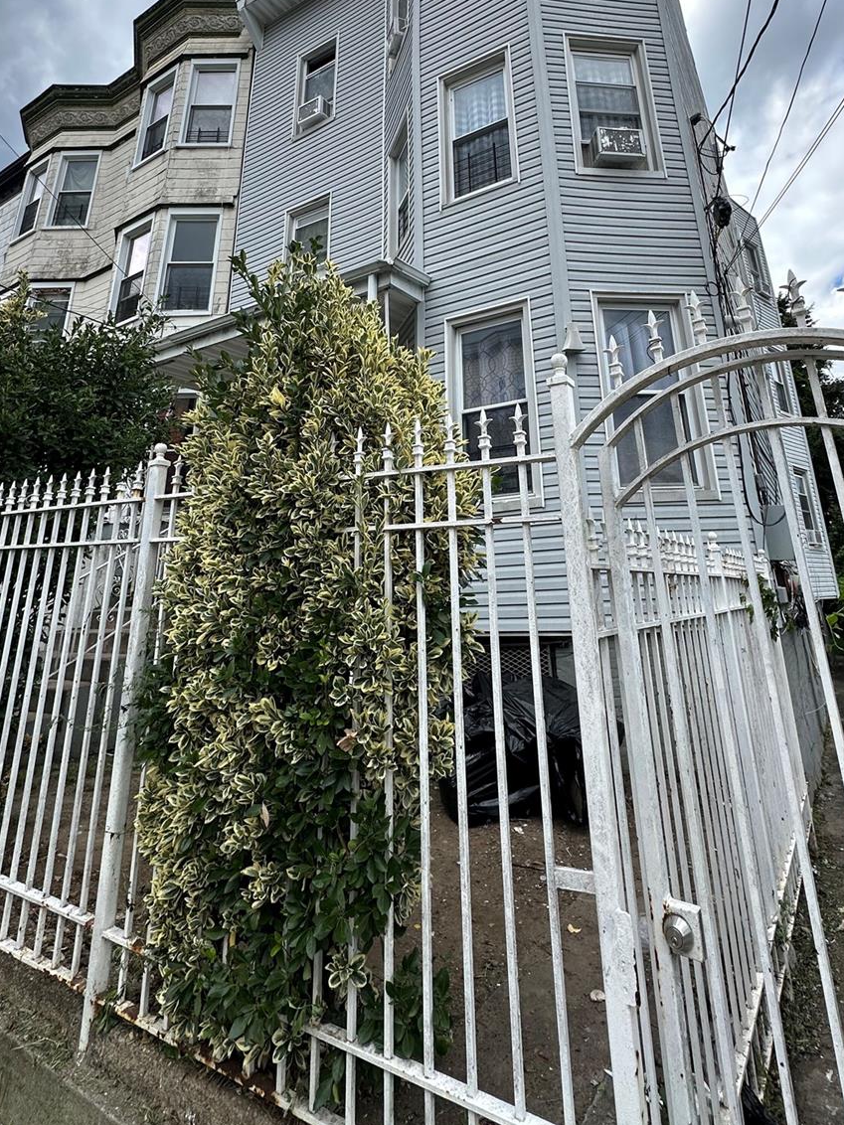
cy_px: 391
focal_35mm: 19
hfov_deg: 68.5
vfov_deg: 82.3
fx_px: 618
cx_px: 471
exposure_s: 1/807
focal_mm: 2.22
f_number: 2.2
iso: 40
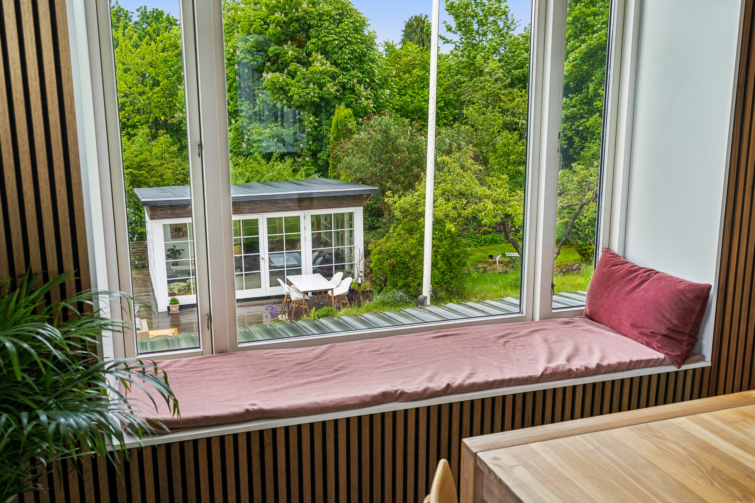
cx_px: 378
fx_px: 671
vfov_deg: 41.1
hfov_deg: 58.7
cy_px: 252
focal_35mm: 32
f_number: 6.7
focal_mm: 32
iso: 200
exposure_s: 1/60
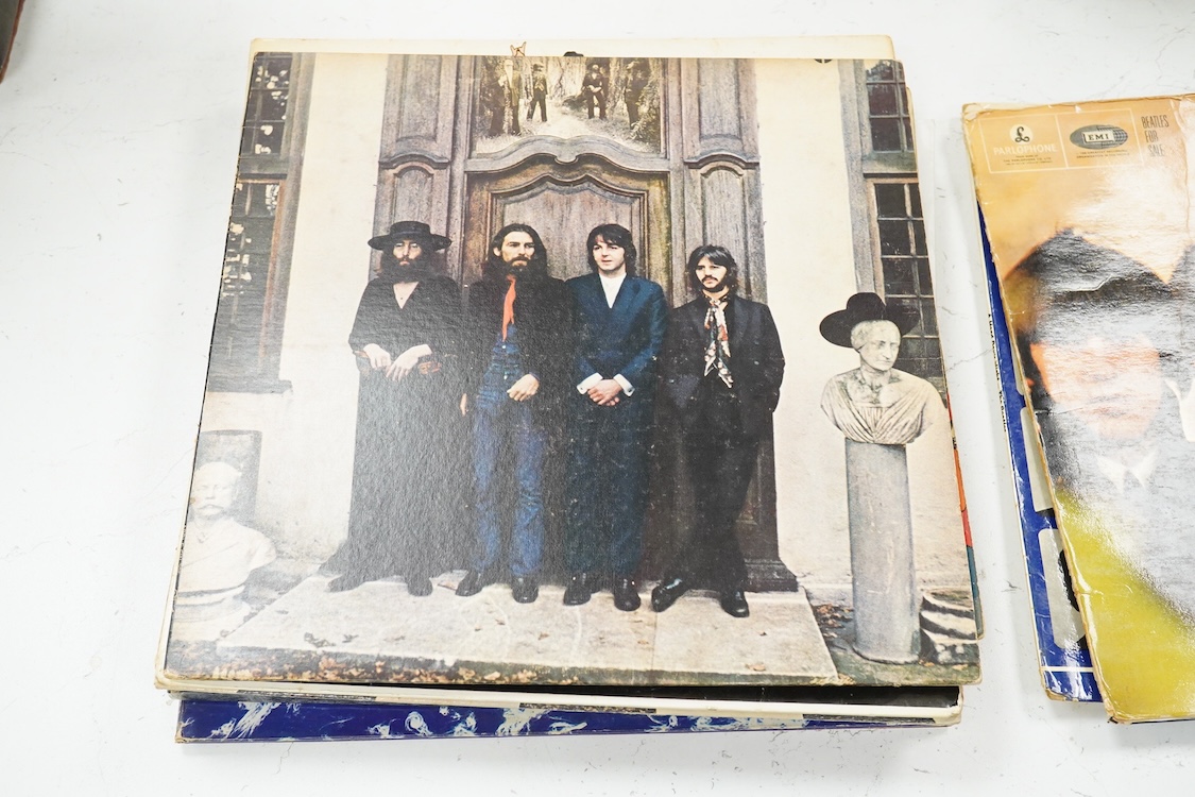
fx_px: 1494
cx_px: 598
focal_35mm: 45
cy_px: 398
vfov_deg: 29.9
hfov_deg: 43.6
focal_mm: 30
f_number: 5
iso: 2500
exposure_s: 1/200
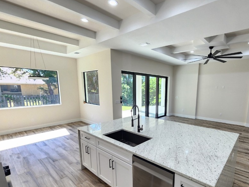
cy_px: 111
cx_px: 149
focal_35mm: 17
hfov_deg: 89.9
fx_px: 122
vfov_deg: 74.0
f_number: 2.2
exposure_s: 1/60
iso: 64
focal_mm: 2.2
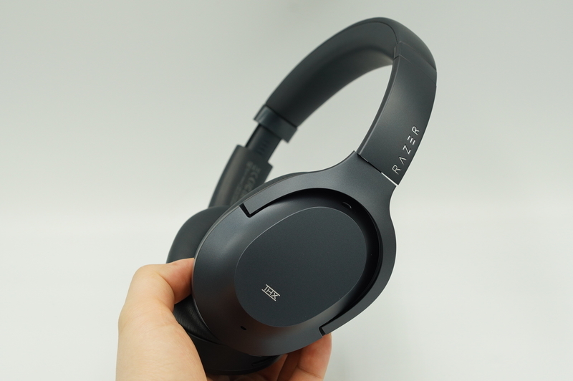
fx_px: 1312
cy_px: 190
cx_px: 286
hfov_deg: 24.6
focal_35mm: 82
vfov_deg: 16.5
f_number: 8
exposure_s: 1/100
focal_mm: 55
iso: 640
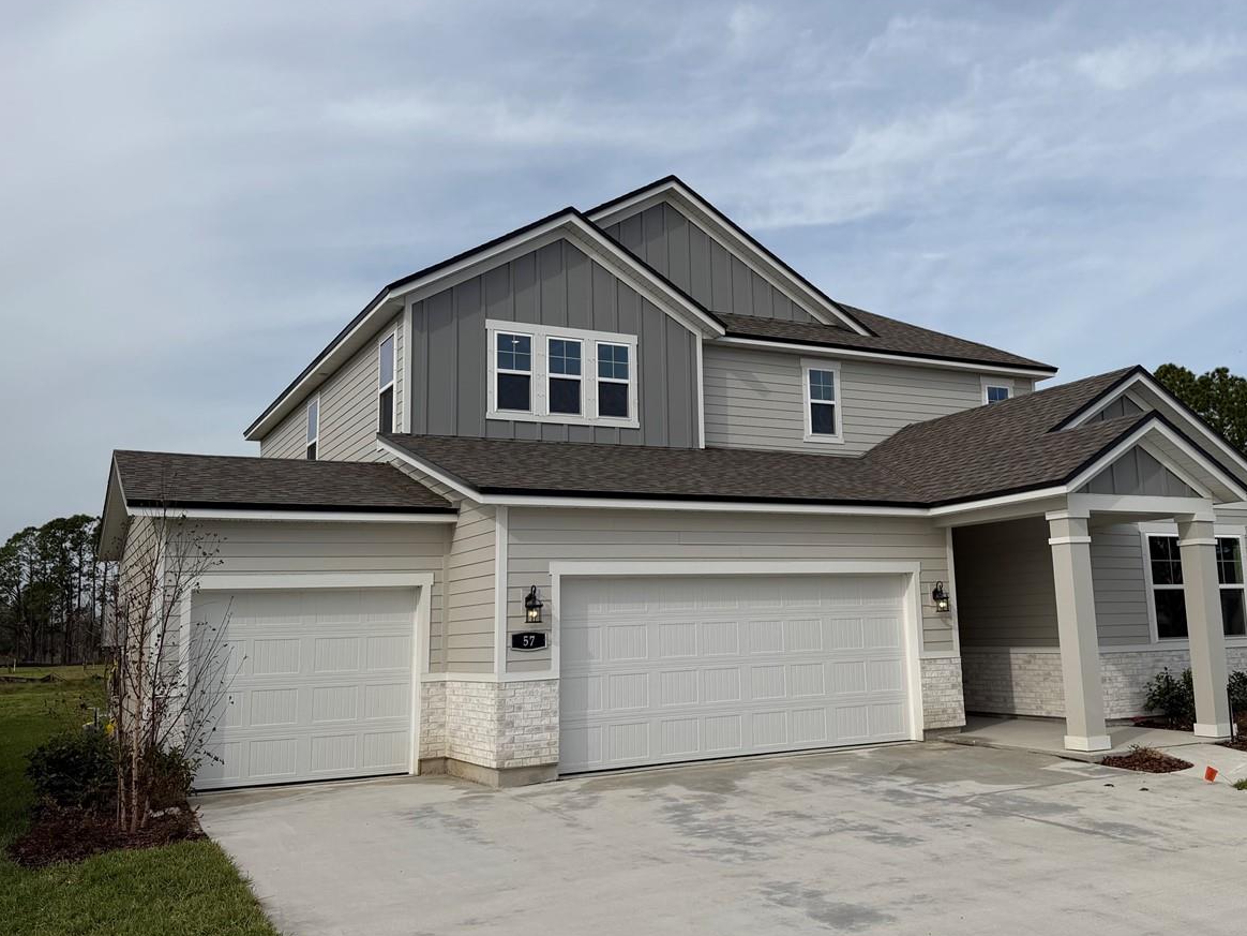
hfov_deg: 54.8
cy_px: 425
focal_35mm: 33
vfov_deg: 42.9
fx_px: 1189
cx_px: 769
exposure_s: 1/7353
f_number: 1.78
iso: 80
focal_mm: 6.76
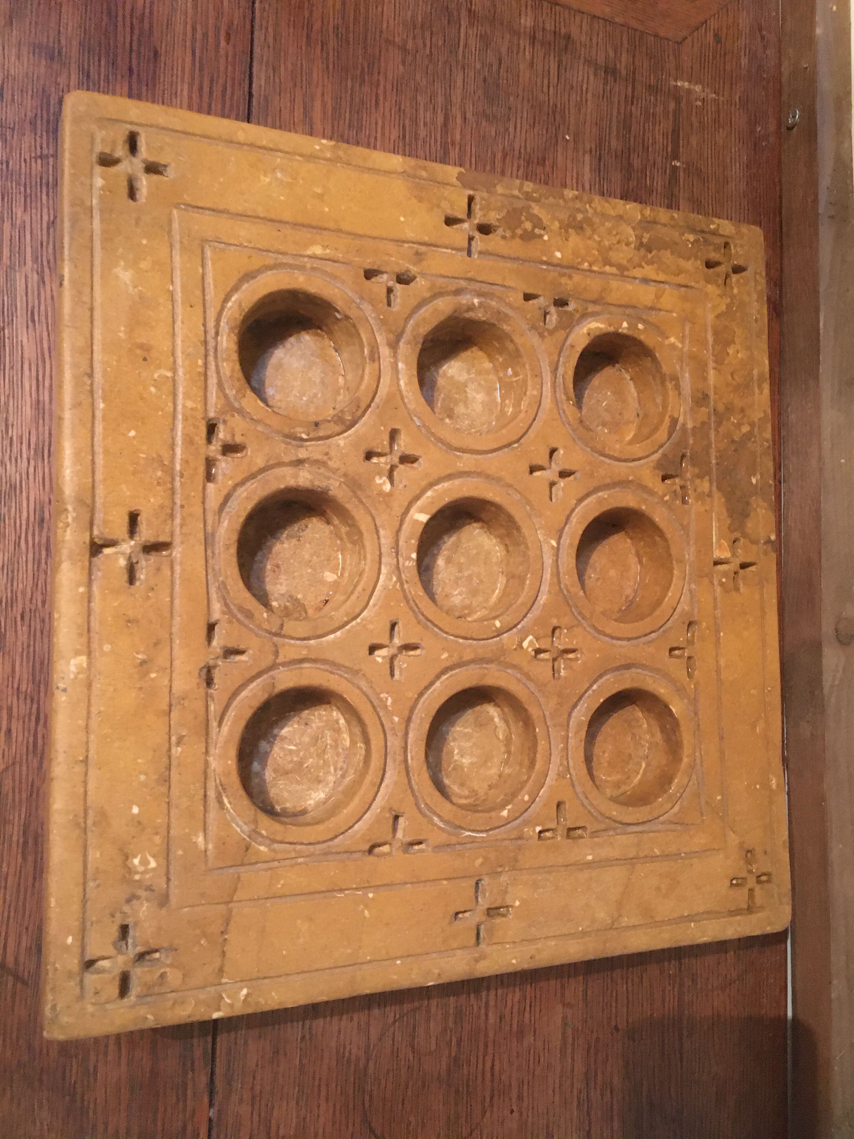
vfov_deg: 61.7
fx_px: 954
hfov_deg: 48.2
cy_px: 570
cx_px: 427
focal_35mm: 29
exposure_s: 1/17
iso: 500
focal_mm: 4.15
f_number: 2.2
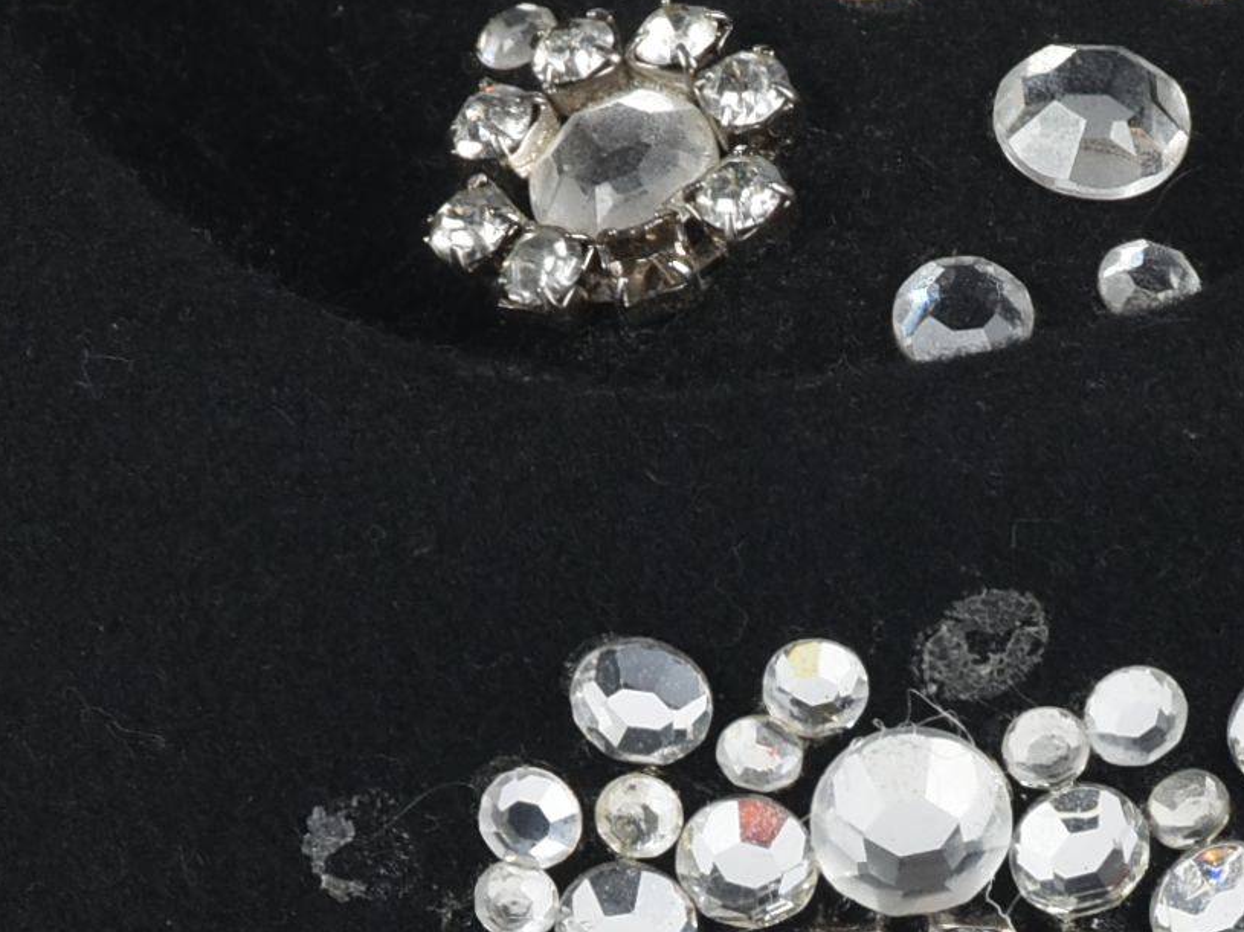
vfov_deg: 2.0
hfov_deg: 2.7
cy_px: 1143
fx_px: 26661
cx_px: 995
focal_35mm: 742
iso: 200
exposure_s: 1/125
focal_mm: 140
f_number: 16
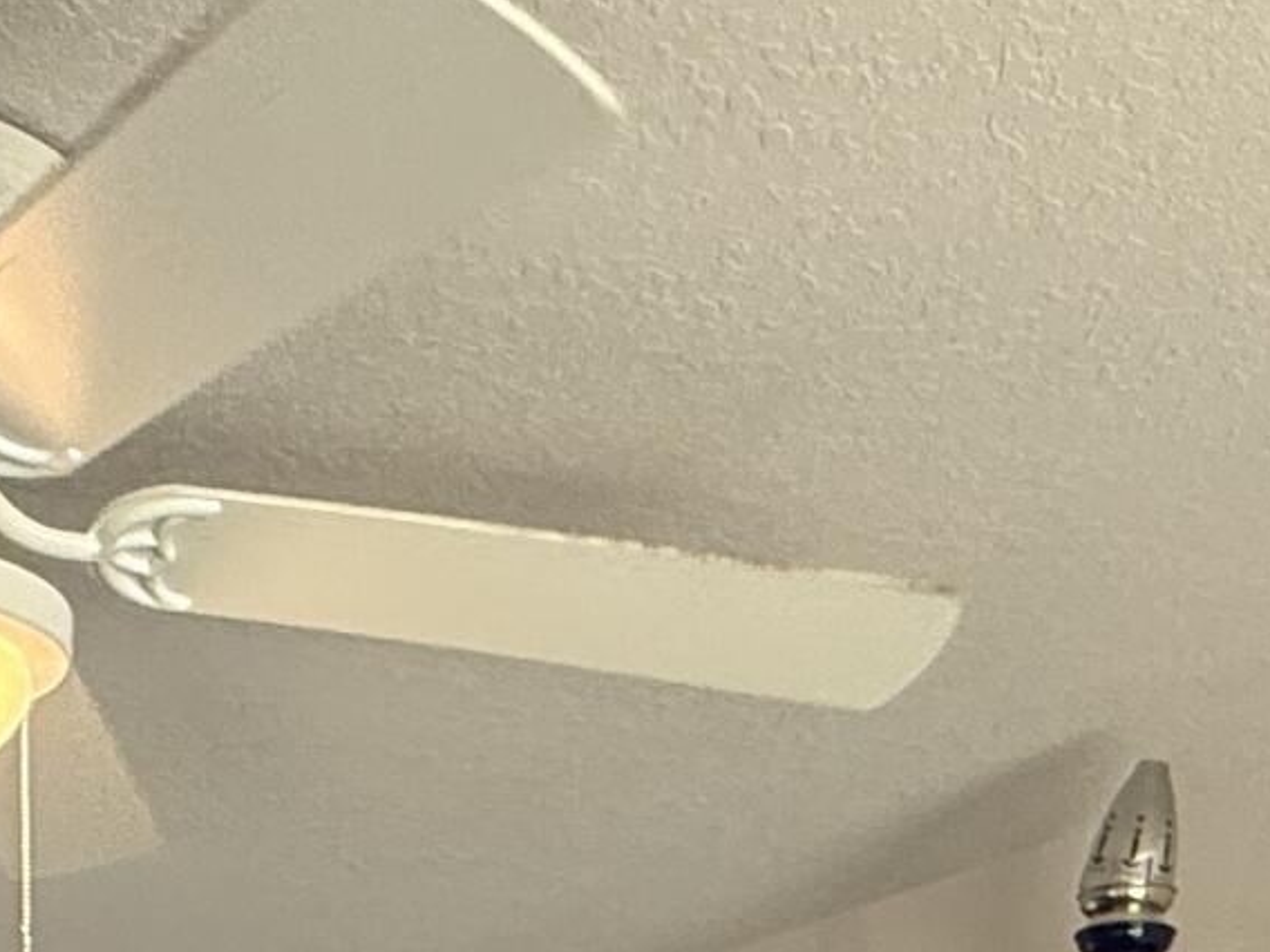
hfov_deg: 26.1
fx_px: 2715
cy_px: 1931
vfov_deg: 15.6
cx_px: 394
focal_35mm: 74
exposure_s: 1/99
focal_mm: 2.22
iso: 200
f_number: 2.2
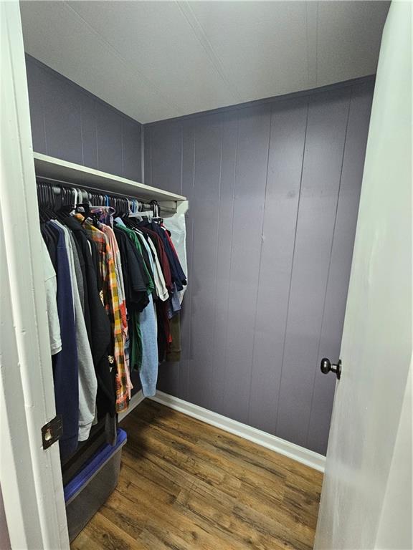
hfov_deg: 89.9
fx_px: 207
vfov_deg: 106.2
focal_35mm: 13
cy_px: 275
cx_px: 206
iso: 500
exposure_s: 1/77
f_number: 2.2
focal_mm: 2.2
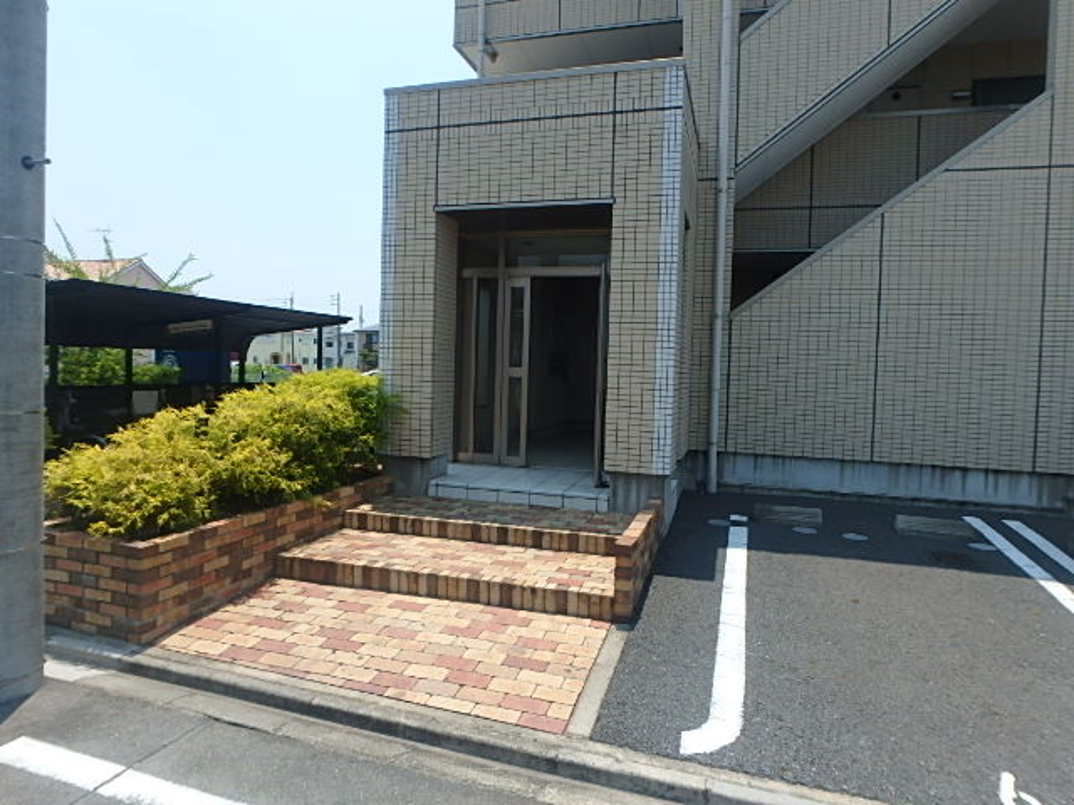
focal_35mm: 21
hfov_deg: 79.0
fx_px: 652
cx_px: 537
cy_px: 402
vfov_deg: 63.4
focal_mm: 3.7
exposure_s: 1/400
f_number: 6
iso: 125
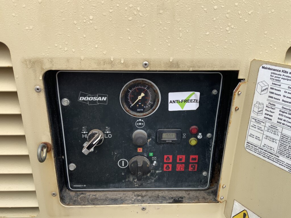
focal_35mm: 29
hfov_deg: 61.7
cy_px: 109
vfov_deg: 48.2
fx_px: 244
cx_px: 146
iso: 16
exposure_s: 1/770
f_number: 1.8
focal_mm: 3
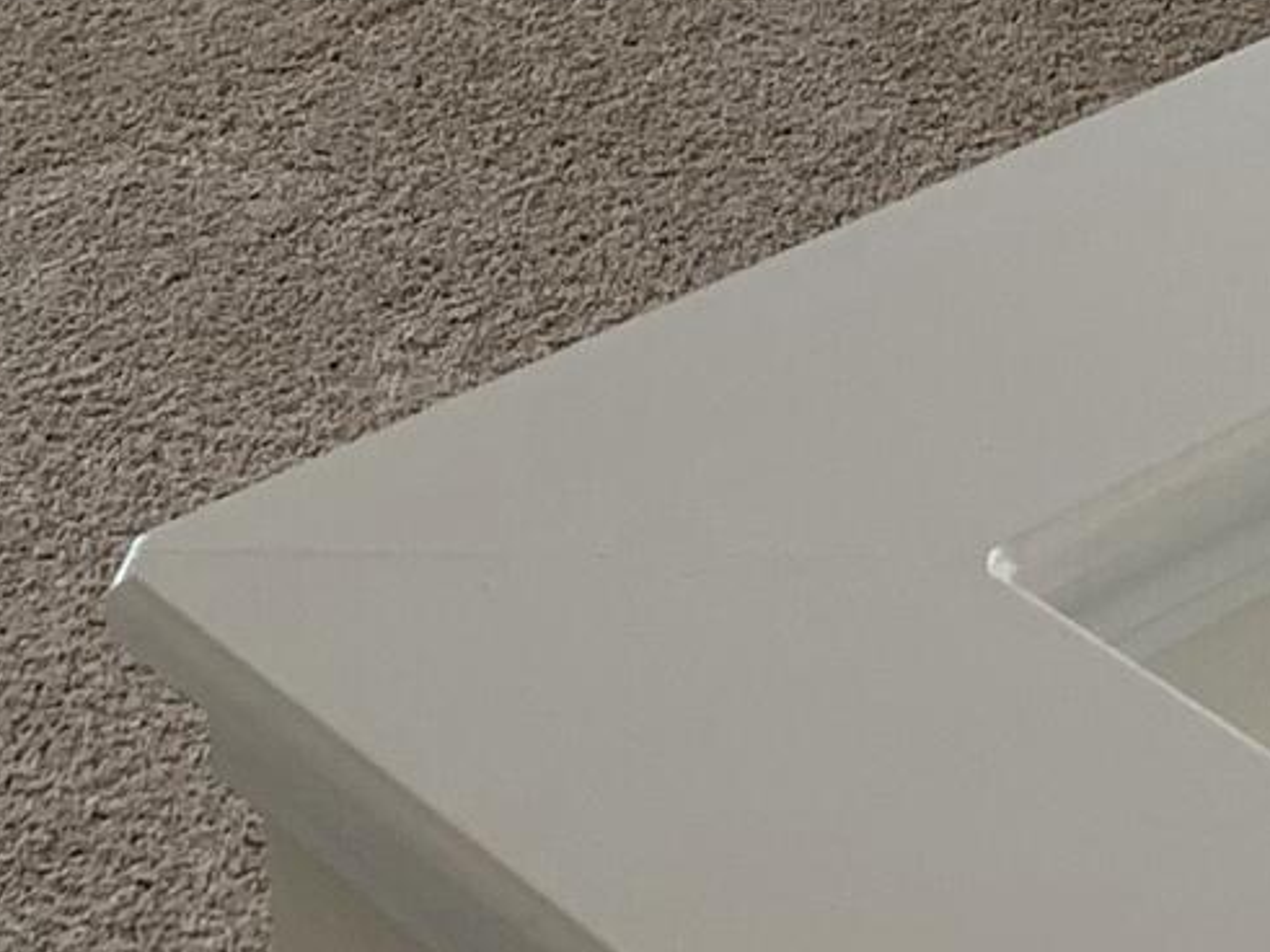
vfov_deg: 8.6
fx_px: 5832
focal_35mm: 159
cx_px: 1482
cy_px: -1226
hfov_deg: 12.2
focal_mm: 4.25
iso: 80
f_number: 1.8
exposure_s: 1/120
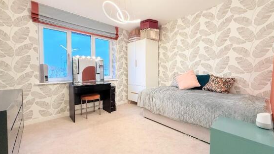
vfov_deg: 67.1
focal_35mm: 16
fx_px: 116
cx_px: 138
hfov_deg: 99.4
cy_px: 76
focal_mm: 2.22
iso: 400
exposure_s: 1/100
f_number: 2.2
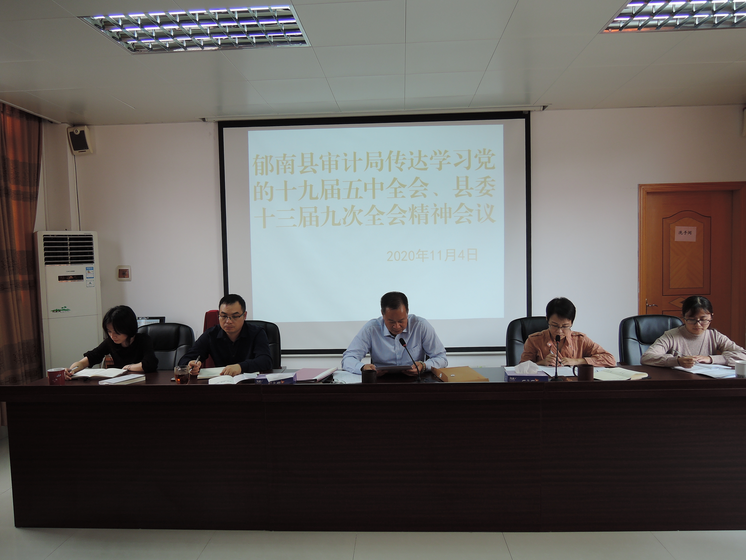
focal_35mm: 24
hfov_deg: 71.6
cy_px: 280
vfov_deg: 56.8
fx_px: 517
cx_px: 373
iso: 80
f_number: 2.8
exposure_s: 1/40
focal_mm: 5.1
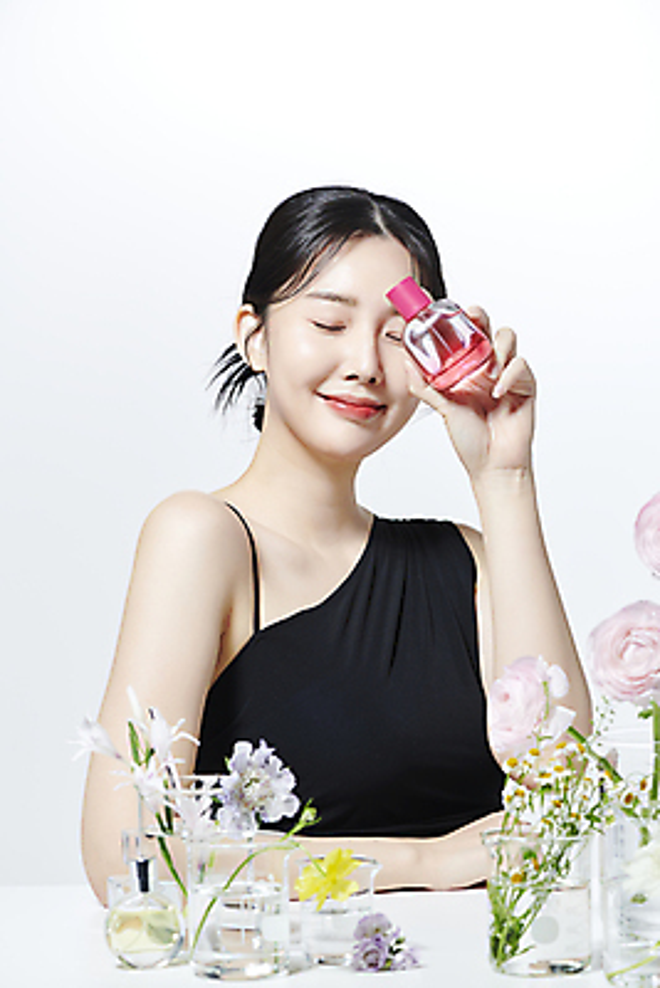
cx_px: 330
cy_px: 494
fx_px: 2885
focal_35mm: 105
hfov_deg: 13.1
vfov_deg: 19.4
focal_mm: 105
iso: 64
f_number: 13
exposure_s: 1/125
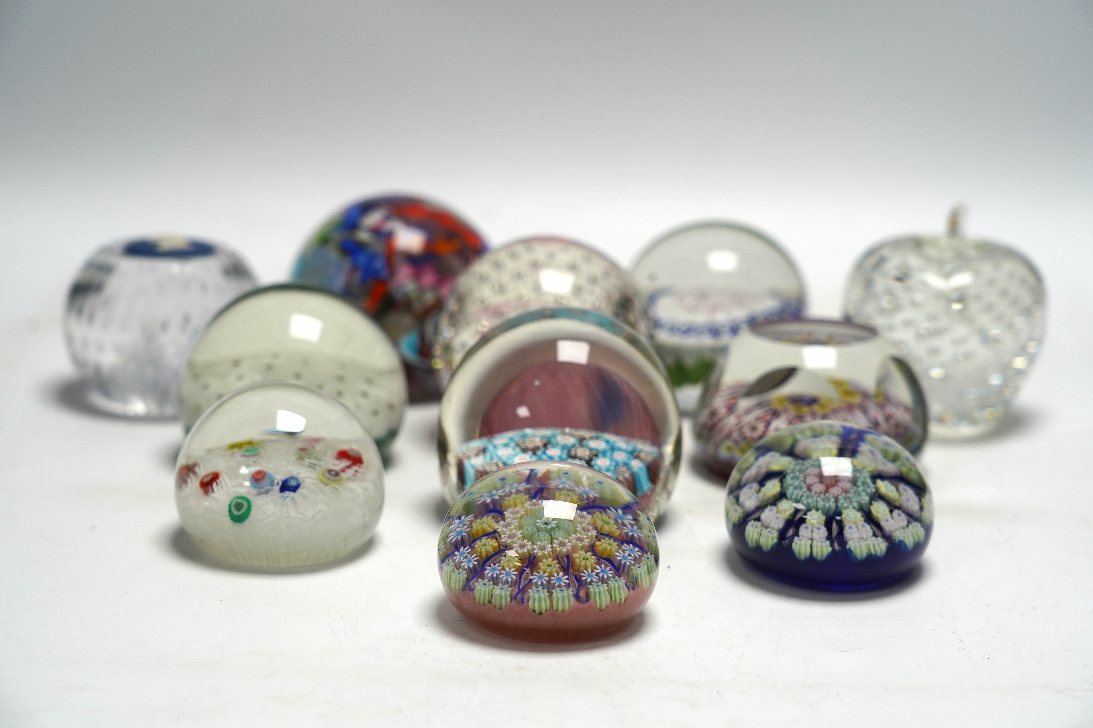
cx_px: 546
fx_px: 2125
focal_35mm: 70
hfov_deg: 28.8
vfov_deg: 19.5
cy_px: 364
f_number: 5.6
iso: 800
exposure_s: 1/200
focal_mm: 70
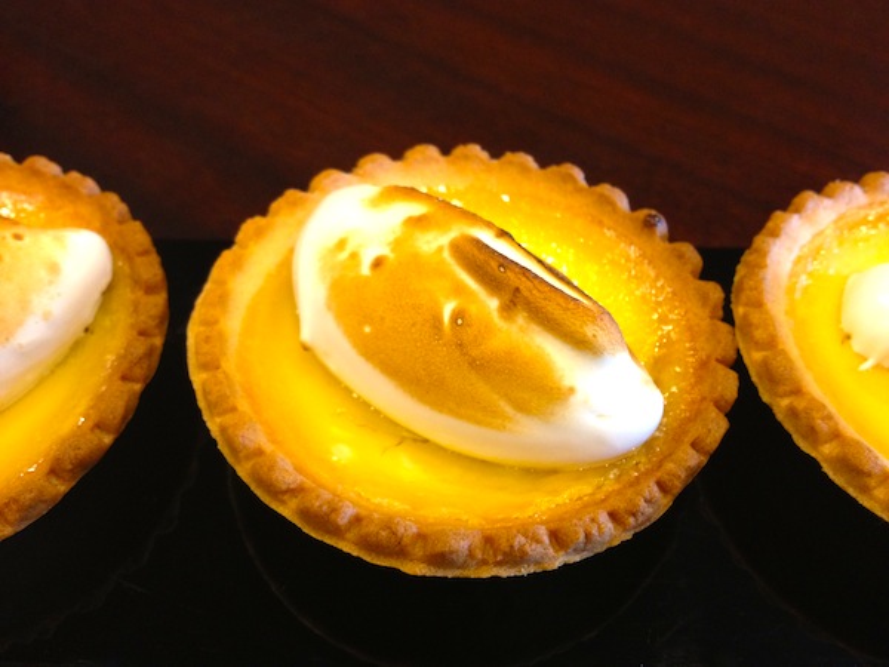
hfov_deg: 52.6
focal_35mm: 35
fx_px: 899
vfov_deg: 40.7
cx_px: 444
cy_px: 334
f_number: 2.4
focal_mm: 4.28
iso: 200
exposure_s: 1/20
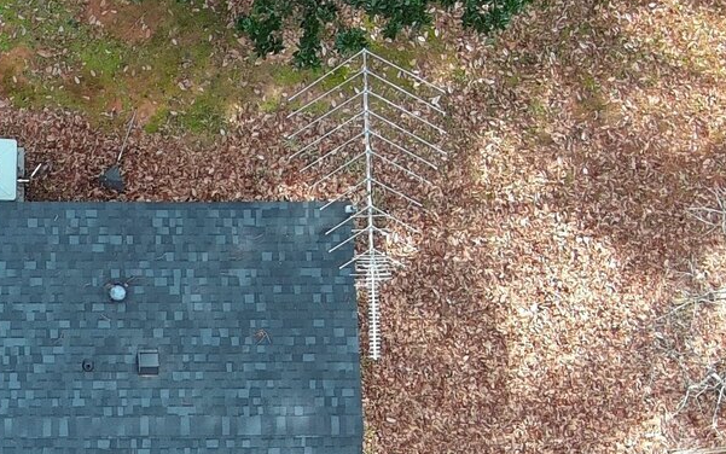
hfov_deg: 13.4
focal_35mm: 151
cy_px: 483
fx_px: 2989
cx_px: -191
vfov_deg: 8.6
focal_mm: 10.57
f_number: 2.8
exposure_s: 1/51.7
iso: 100
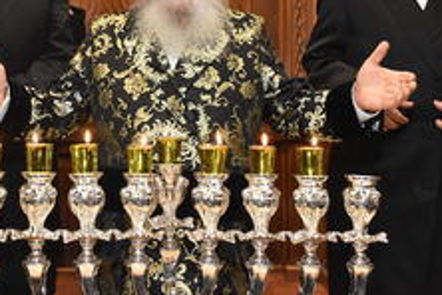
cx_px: 167
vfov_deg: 18.6
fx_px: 895
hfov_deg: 27.7
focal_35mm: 73
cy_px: 70
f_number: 6.3
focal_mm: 27
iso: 2500
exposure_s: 1/125
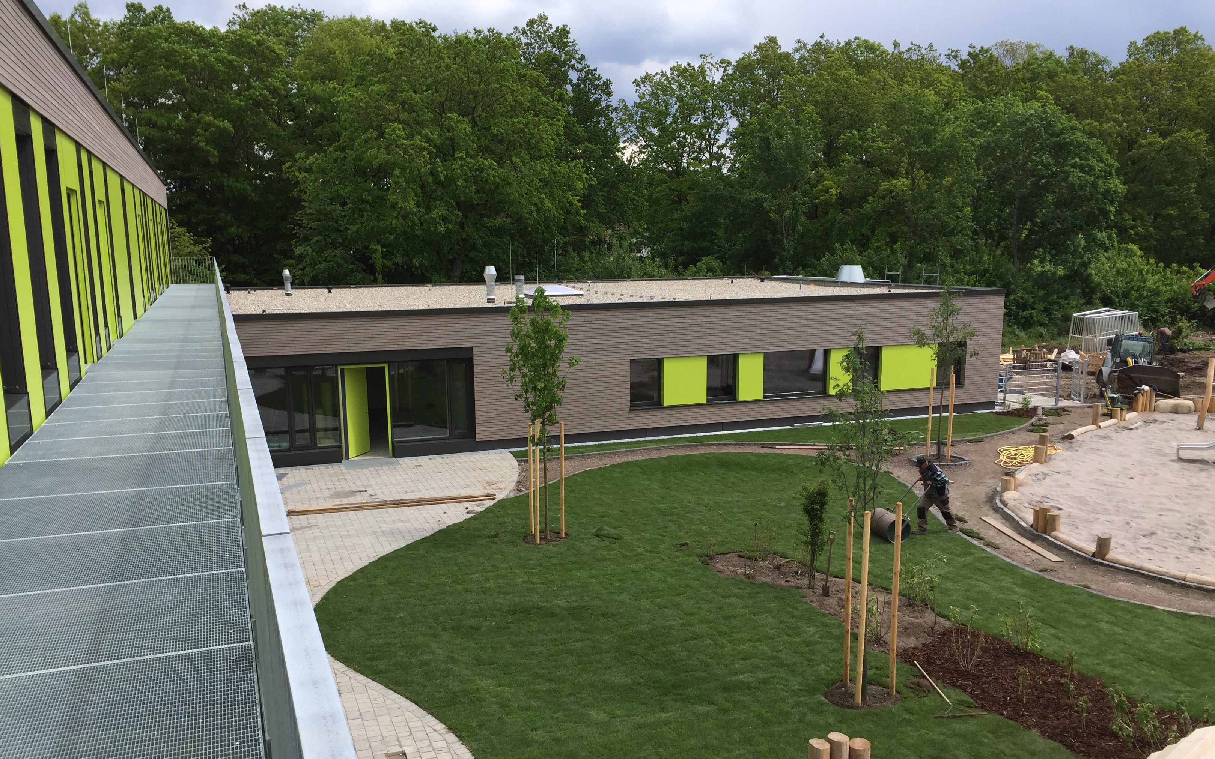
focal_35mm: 31
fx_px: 1026
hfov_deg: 61.2
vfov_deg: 40.5
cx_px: 607
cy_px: 448
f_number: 2.2
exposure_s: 1/1276
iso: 32
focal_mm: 4.15
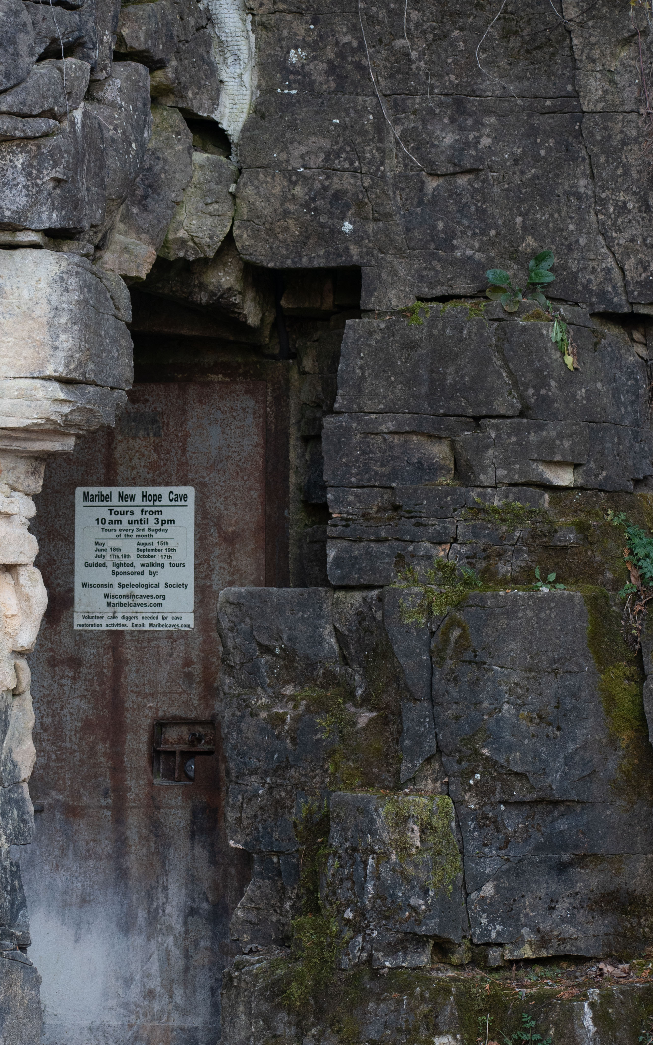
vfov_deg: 12.3
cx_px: 287
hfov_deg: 7.7
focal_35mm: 170
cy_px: 670
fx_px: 4841
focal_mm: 82
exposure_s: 1/125
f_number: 5.6
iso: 500
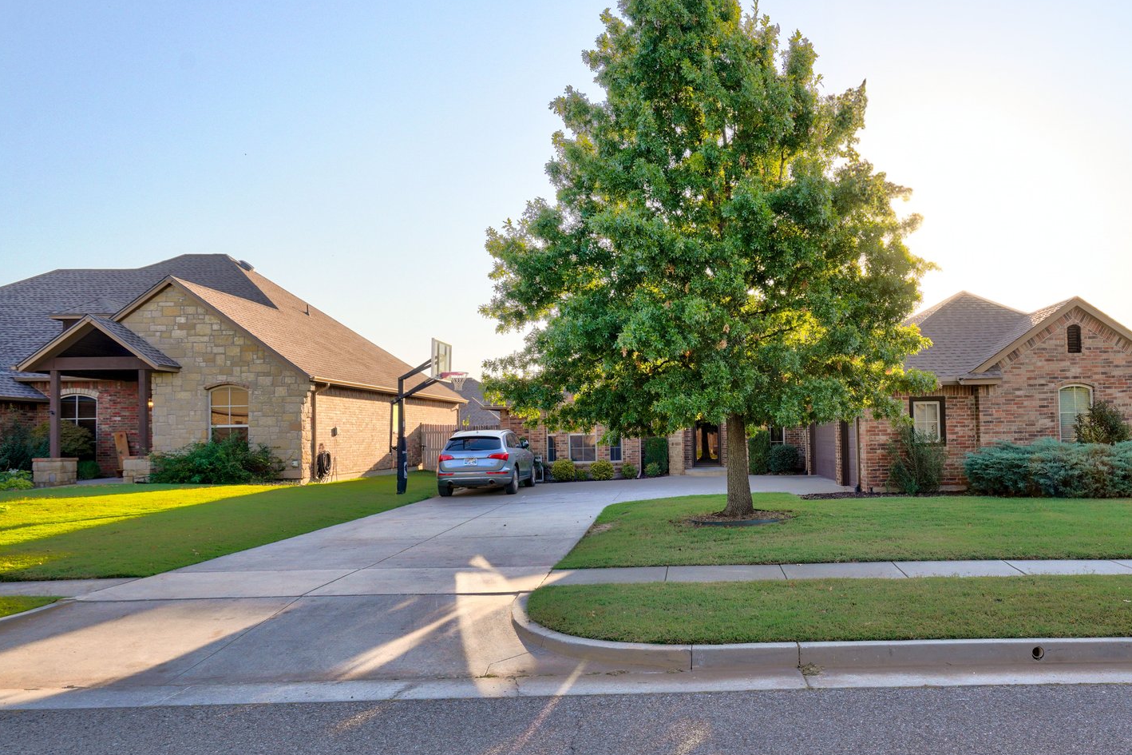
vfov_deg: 49.3
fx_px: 817
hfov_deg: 67.9
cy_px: 439
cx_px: 733
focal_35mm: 26
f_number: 7.1
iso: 200
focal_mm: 18
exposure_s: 1/320
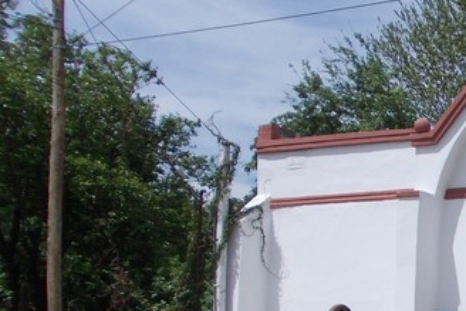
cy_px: 280
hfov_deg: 27.1
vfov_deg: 19.7
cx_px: 520
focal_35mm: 68
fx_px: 881
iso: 80
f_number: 5.4
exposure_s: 1/640
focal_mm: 4
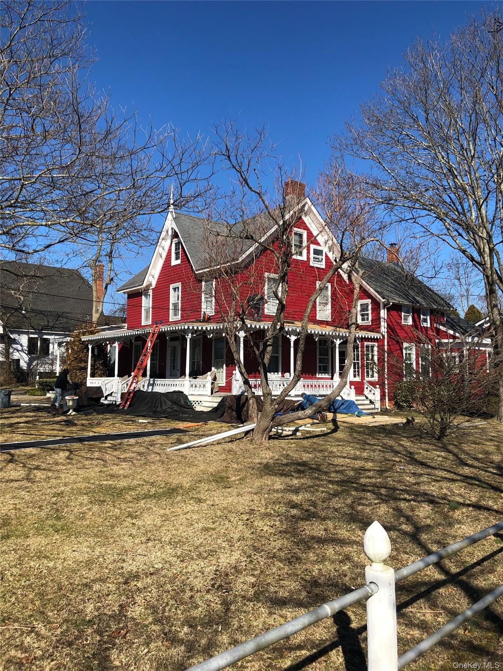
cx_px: 252
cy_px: 336
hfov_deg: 49.7
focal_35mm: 28
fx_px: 542
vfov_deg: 63.4
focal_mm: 3.99
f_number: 1.8
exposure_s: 1/2000
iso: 20
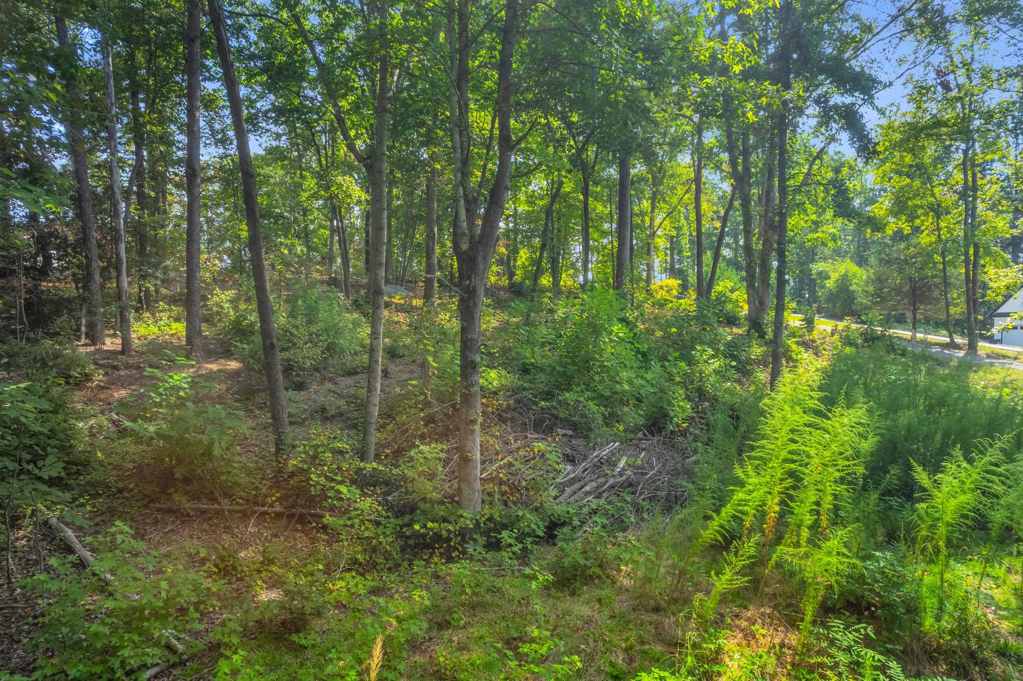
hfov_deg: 78.6
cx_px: 512
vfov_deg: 57.2
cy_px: 340
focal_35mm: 22
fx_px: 625
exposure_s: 1/60
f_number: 2.8
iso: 110
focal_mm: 8.38
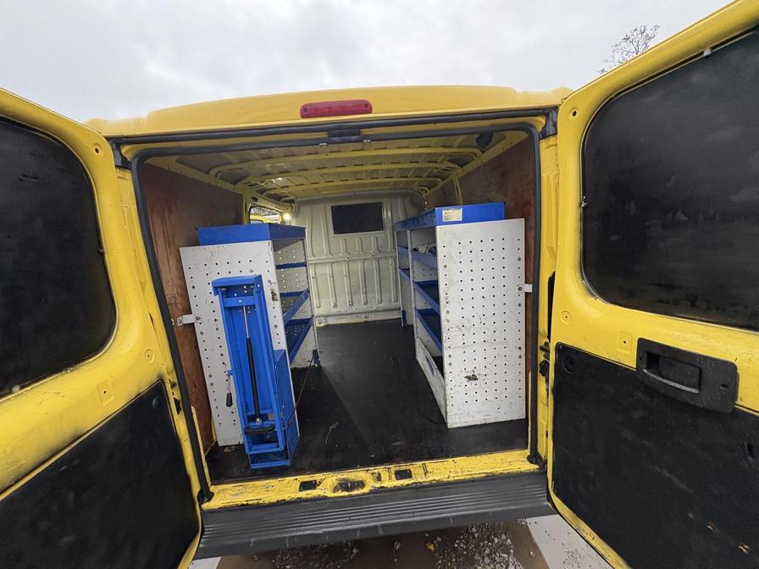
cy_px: 284
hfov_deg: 102.1
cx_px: 380
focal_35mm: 14
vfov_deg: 85.7
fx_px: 307
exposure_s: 1/99
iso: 200
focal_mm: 2.22
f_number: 2.2
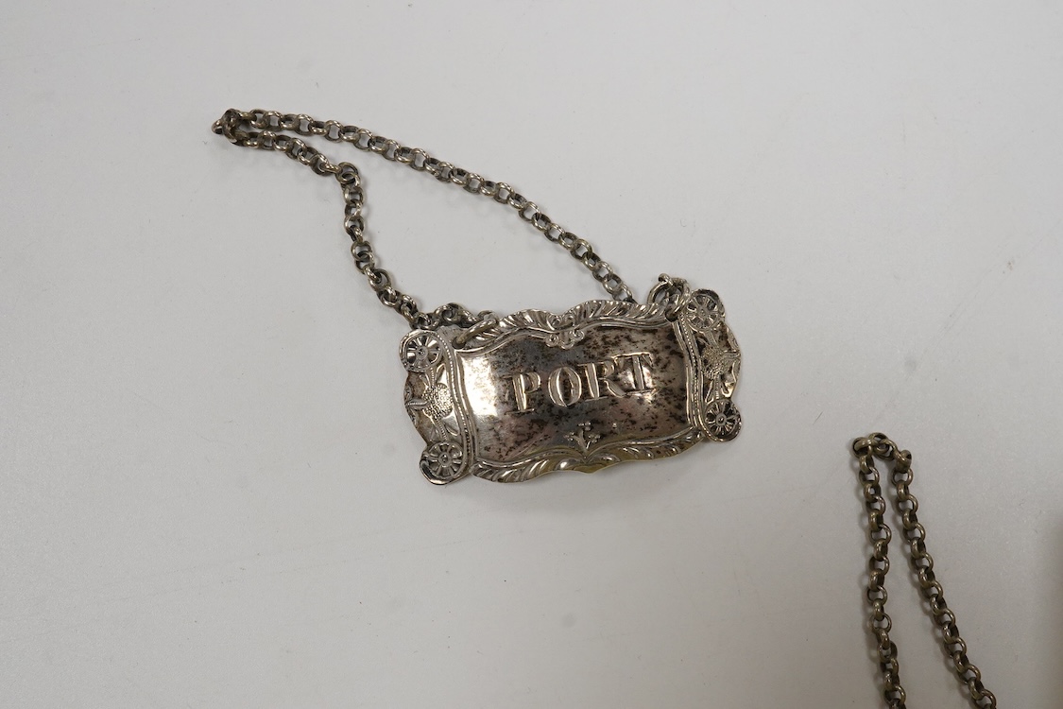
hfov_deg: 43.6
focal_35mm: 45
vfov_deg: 29.9
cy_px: 354
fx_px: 1329
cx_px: 532
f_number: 16
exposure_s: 1/160
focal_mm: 30
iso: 2500
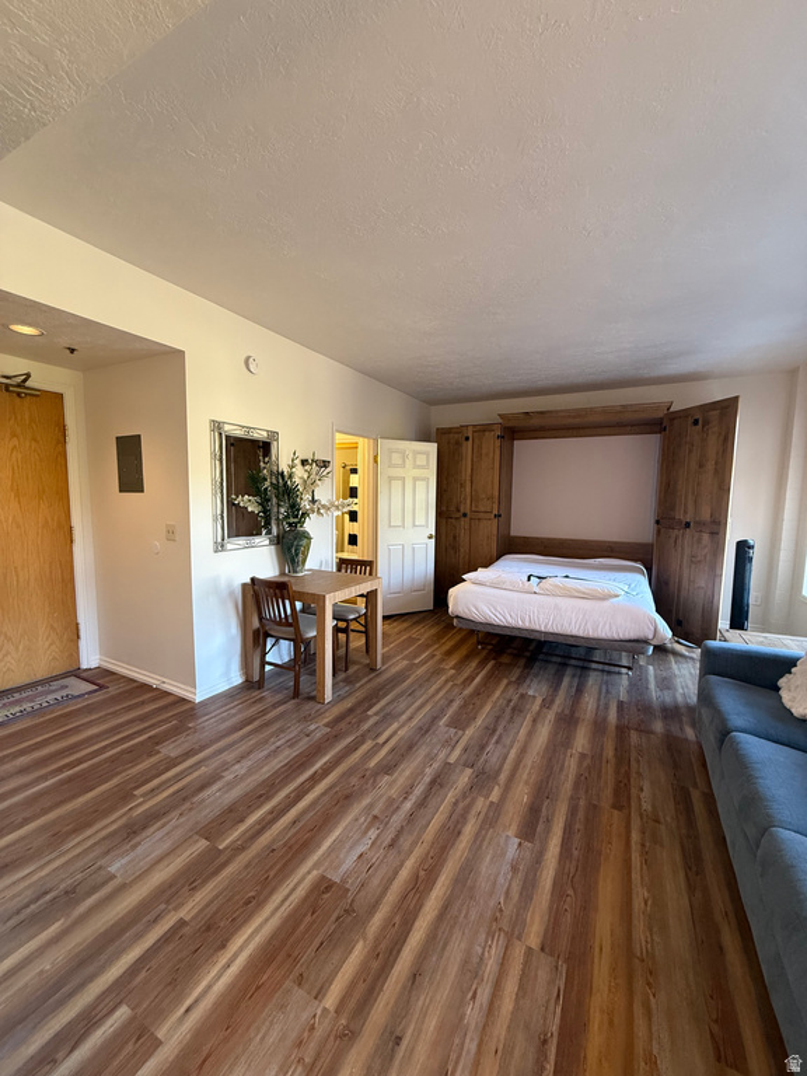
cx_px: 404
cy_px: 538
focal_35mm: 14
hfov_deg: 85.7
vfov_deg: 102.1
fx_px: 435
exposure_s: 1/60
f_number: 2.2
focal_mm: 2.22
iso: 200
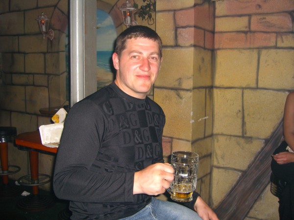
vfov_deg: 37.7
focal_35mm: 38
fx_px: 323
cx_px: 147
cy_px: 110
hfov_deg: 49.0
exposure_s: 1/60
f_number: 2.8
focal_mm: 7.9
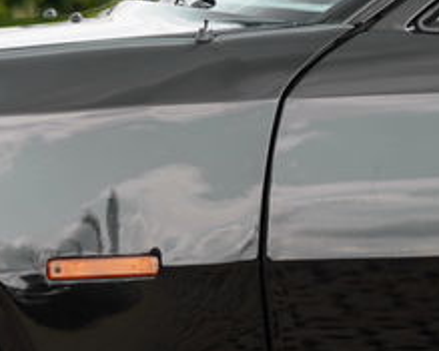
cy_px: 134
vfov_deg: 4.9
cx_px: -144
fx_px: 4104
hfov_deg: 6.1
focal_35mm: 316
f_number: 4
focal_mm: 96
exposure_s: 1/200
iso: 100
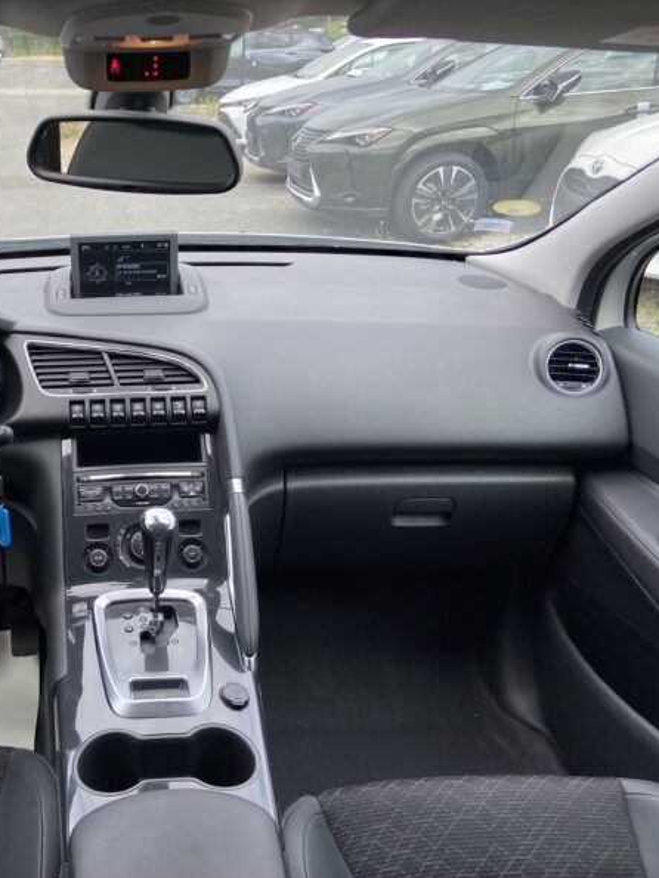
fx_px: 888
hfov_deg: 39.1
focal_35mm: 35
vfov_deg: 52.6
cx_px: 132
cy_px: 440
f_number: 1.8
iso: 32
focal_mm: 4.25
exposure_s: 1/307
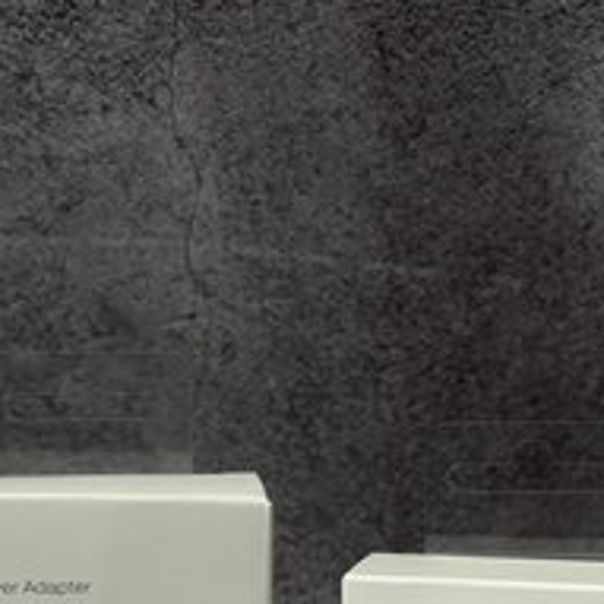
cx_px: 319
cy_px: 640
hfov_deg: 26.9
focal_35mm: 64
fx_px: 1263
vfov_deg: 25.2
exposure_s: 1/97
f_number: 1.6
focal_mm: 5.96
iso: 125
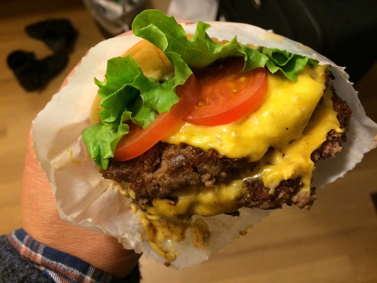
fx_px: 316
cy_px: 142
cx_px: 188
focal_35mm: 29
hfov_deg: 61.7
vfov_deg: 48.2
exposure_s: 1/30
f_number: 2.2
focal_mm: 4.15
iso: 160
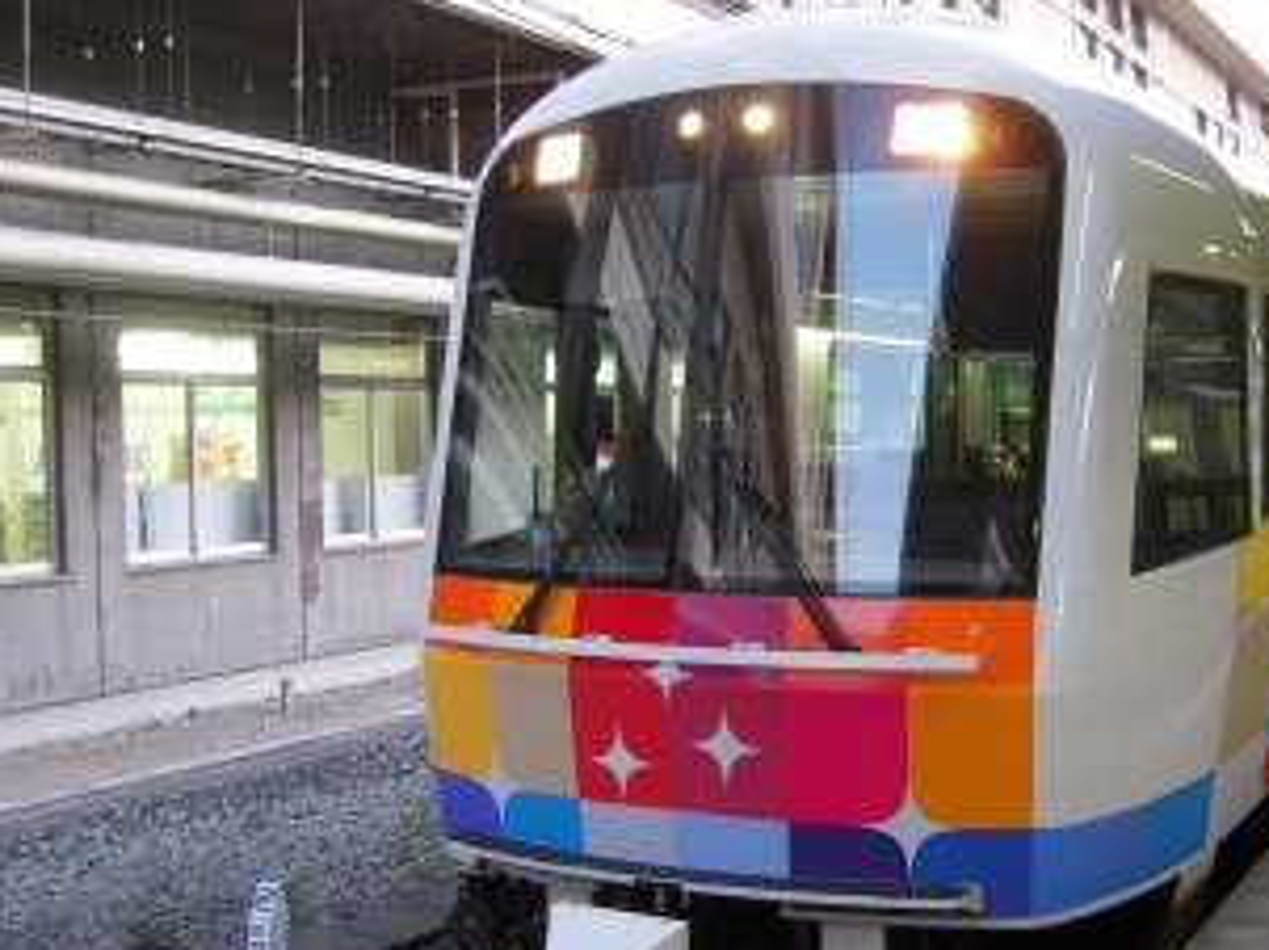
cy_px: 563
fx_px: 1685
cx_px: 861
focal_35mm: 46
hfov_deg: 40.7
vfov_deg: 31.4
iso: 320
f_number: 2.8
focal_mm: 5.6
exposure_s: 1/30
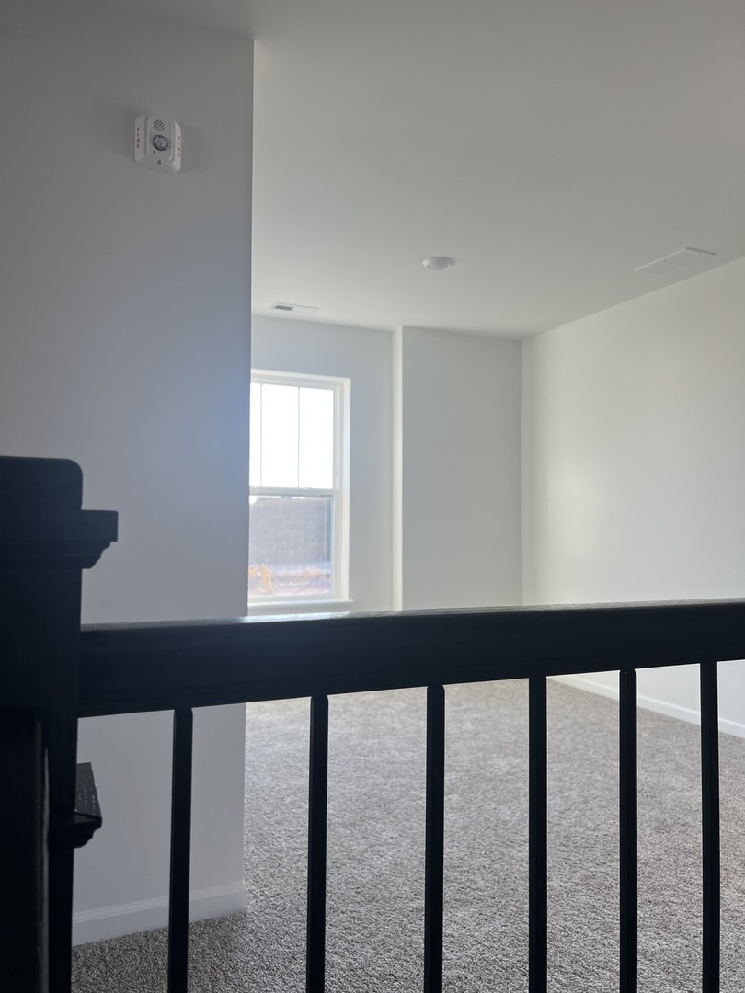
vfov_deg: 67.3
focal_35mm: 26
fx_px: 746
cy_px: 496
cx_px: 372
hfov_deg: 53.1
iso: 40
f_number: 1.5
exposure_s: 1/121
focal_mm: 5.7
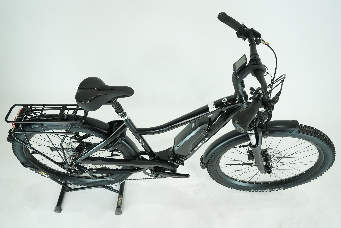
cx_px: 170
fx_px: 265
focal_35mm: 28
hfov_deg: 65.5
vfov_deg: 46.4
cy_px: 114
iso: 1600
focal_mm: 28
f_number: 5.6
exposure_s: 1/200
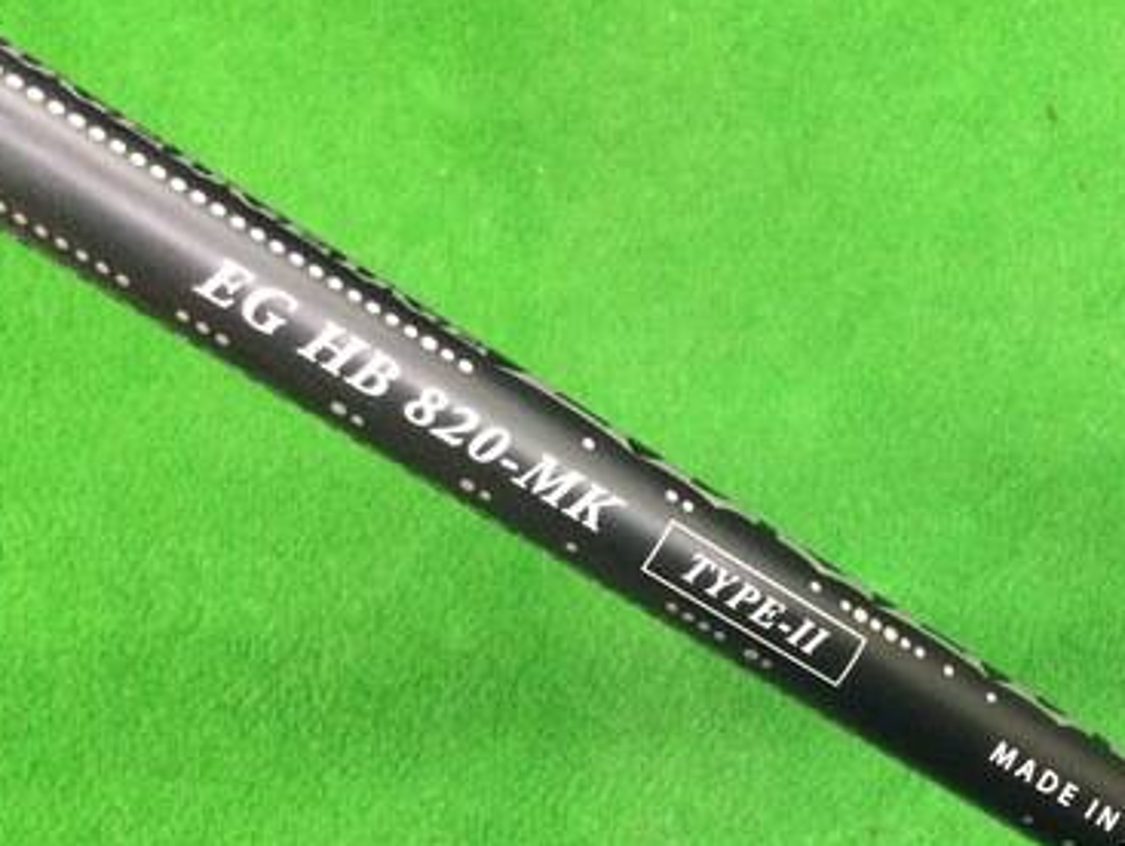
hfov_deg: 34.7
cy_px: 659
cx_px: 861
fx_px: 1757
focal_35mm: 54
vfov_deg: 26.6
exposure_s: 1/24
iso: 200
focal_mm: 3.3
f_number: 2.4
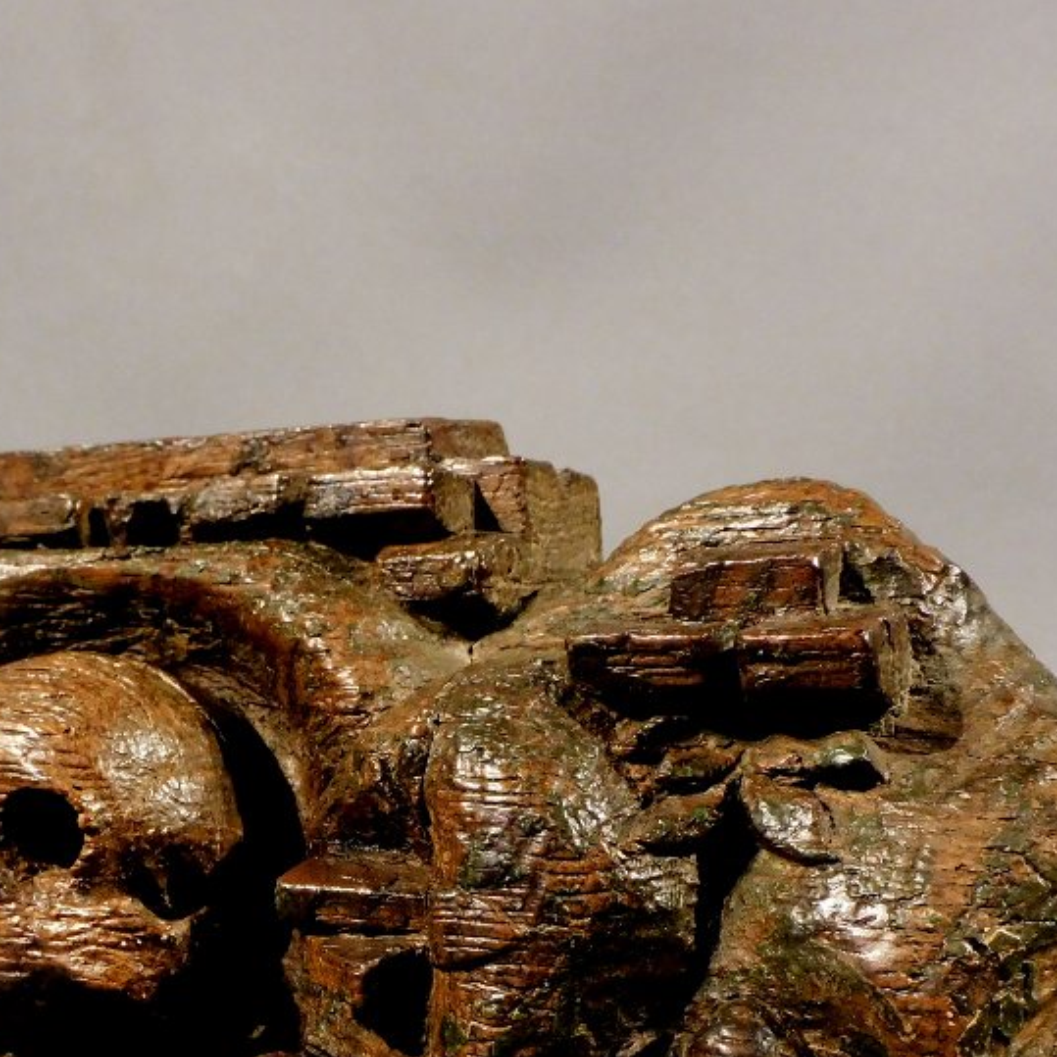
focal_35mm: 59
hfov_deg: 28.8
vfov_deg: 28.4
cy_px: 847
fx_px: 2038
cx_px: 331
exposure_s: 1/25
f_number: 3.5
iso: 400
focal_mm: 5.4
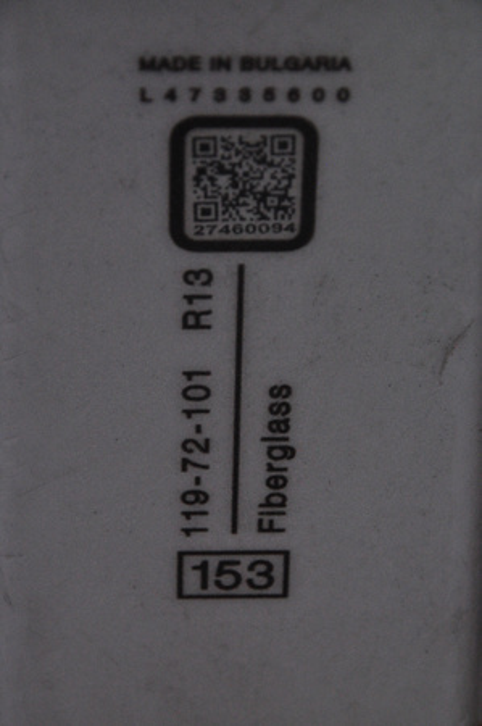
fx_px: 3170
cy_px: 363
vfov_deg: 13.1
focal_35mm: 158
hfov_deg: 8.7
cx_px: 241
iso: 3200
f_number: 9.5
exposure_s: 1/125
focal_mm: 105
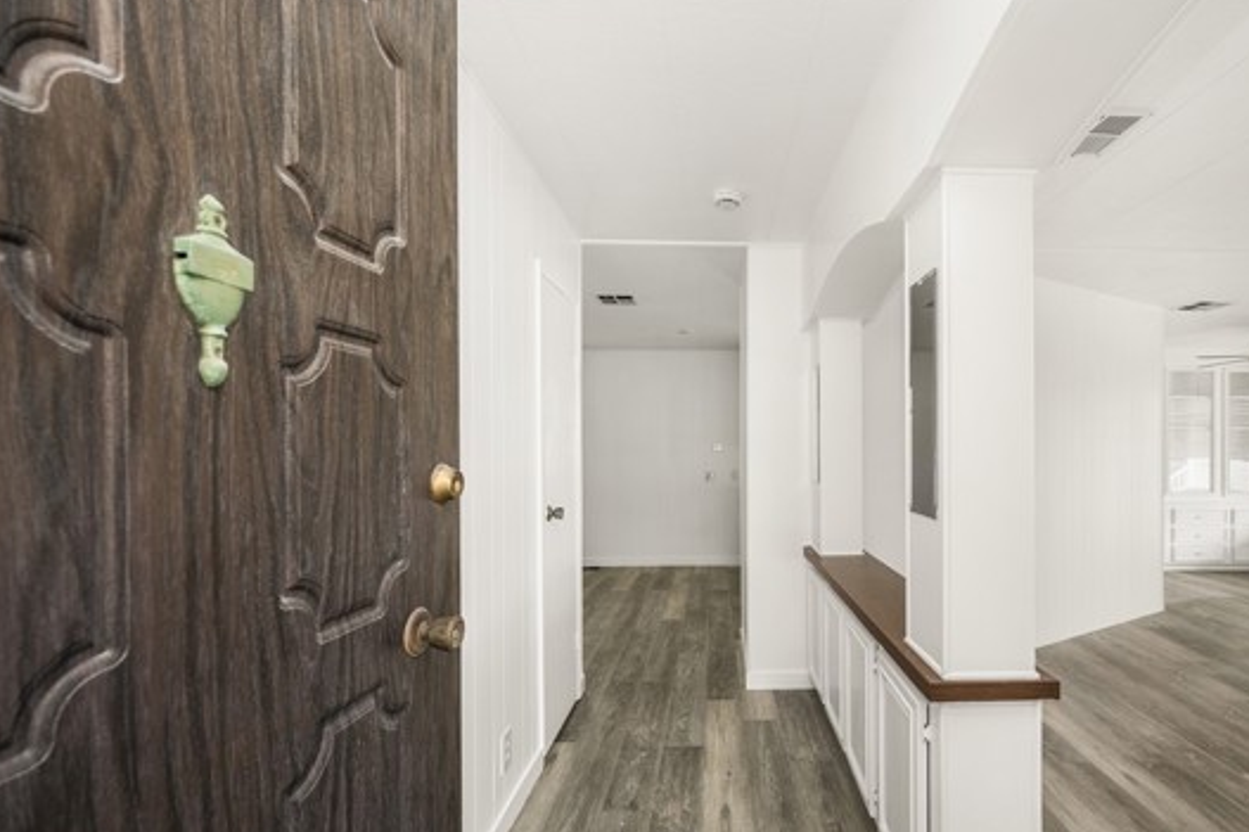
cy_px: 450
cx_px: 732
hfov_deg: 92.4
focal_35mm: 17
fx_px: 590
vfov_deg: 70.3
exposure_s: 1
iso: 100
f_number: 5.6
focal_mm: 14
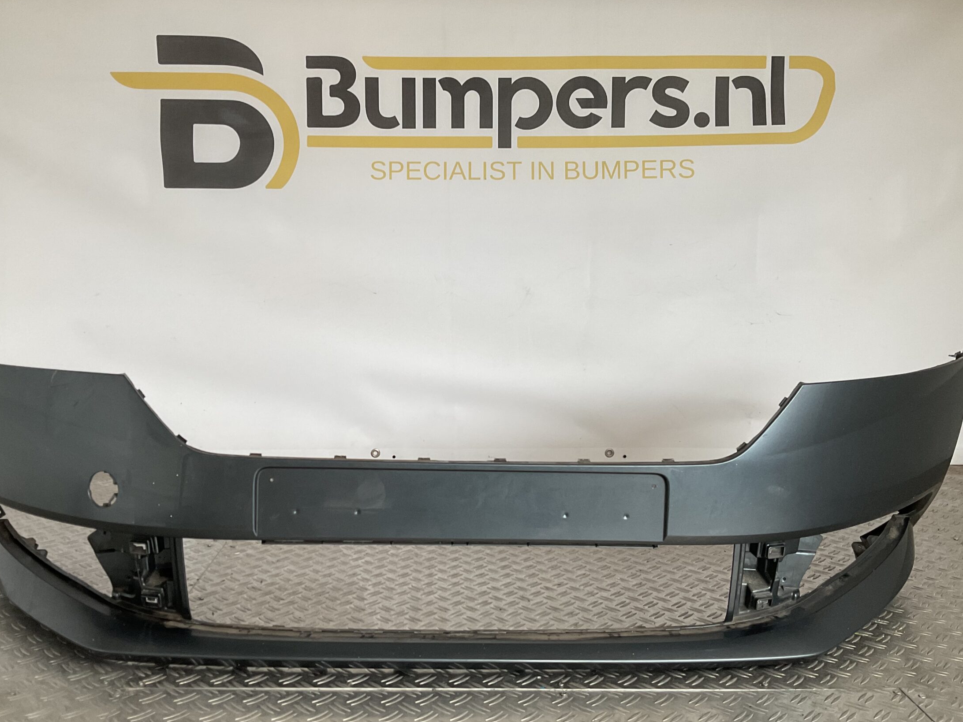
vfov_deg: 41.8
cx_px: 455
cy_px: 370
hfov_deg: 53.9
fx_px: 946
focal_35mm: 34
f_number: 1.8
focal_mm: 3
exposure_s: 1/60
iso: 50
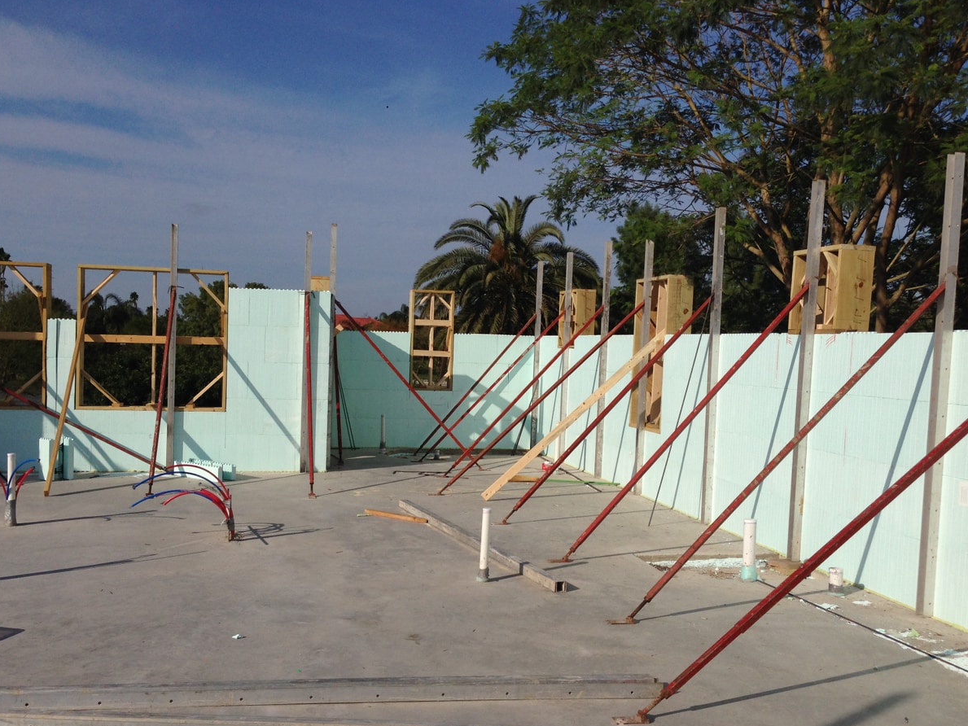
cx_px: 456
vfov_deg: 38.6
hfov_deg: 50.1
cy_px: 396
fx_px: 1035
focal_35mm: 37
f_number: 2.4
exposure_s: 1/4926
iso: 50
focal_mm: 4.12
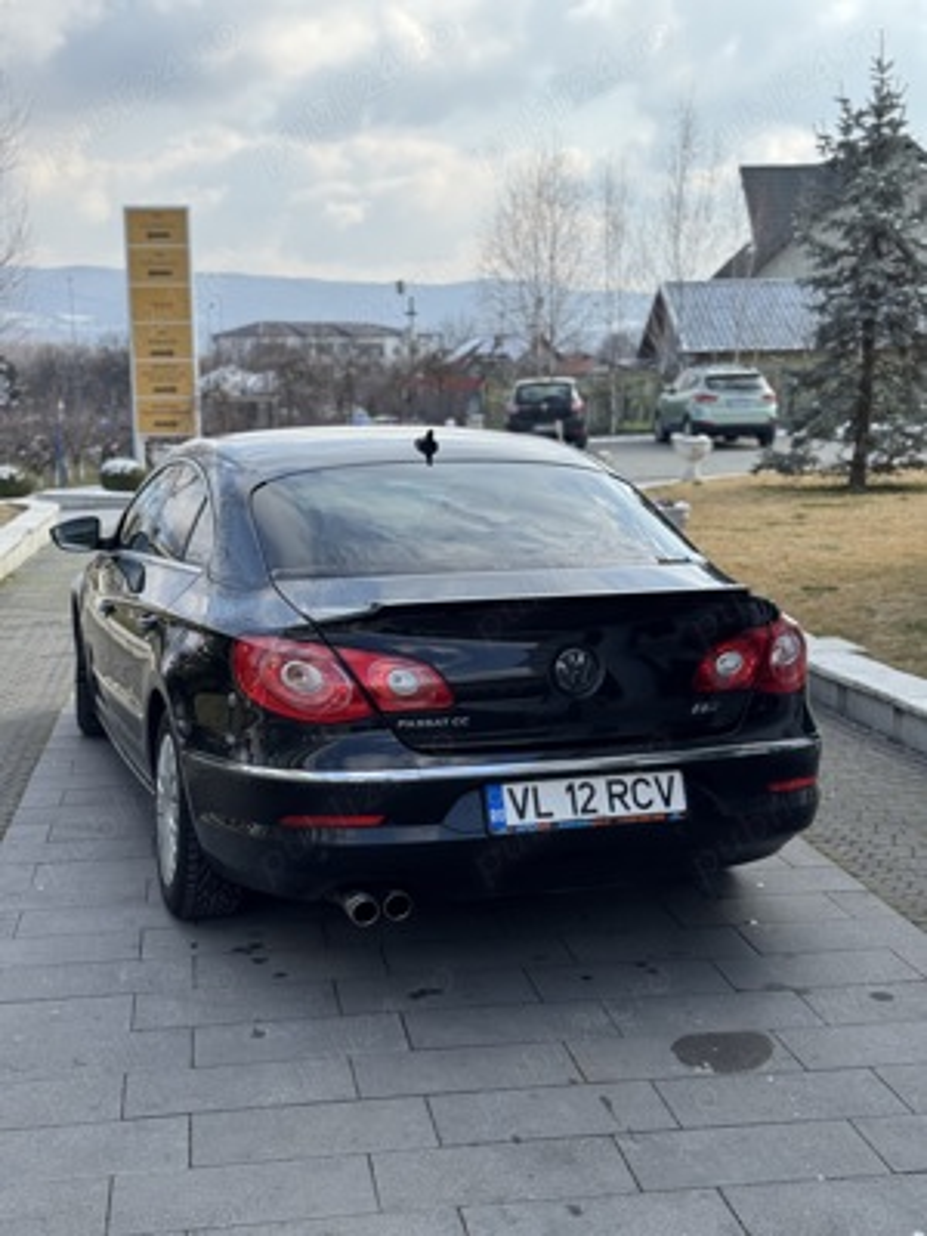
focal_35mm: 48
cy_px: 618
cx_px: 464
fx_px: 1714
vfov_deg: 39.7
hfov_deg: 30.3
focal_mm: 6.76
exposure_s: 1/2252
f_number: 1.78
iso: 64
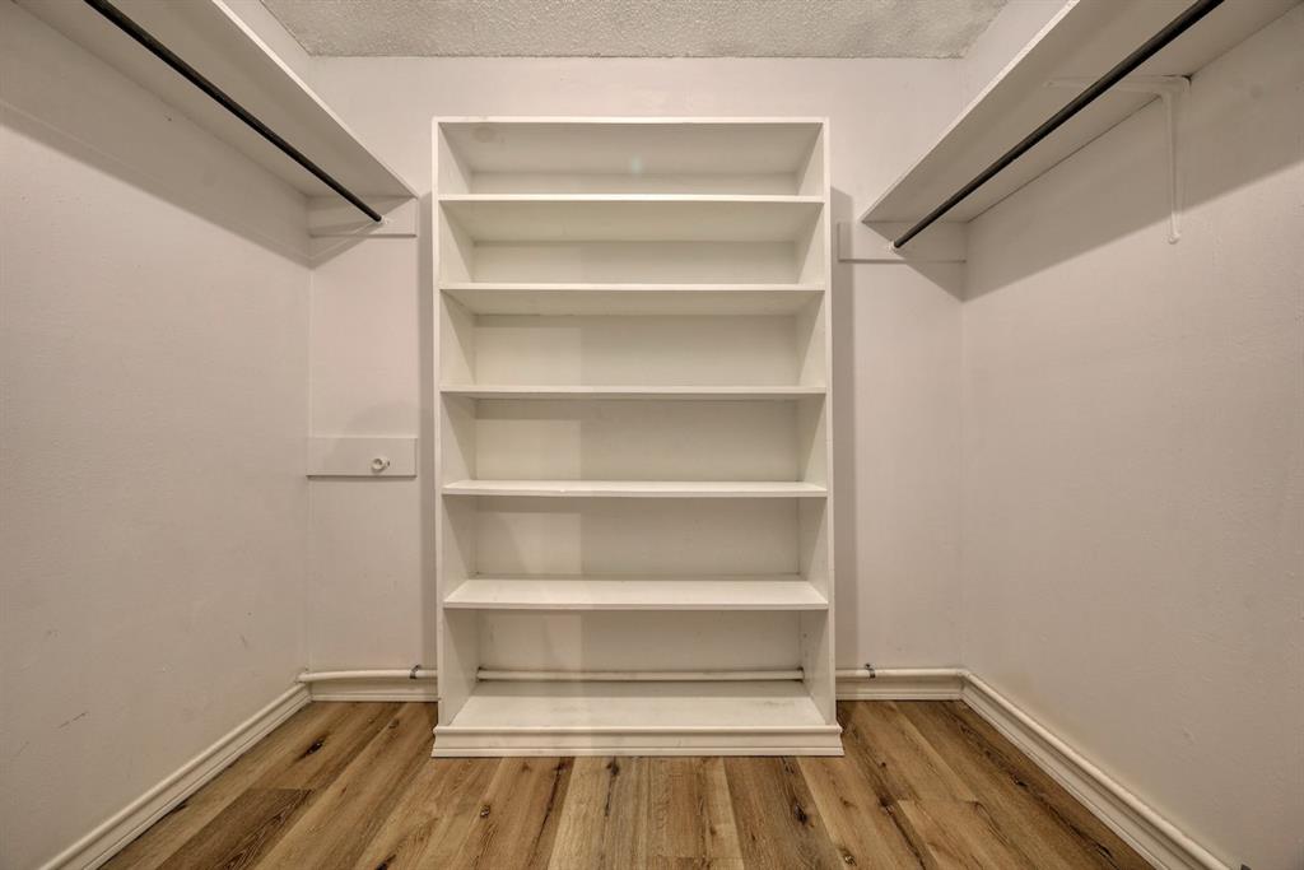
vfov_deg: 90.0
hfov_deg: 112.6
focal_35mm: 12
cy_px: 435
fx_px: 435
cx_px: 652
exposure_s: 1/1.25
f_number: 7.1
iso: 200
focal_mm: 12
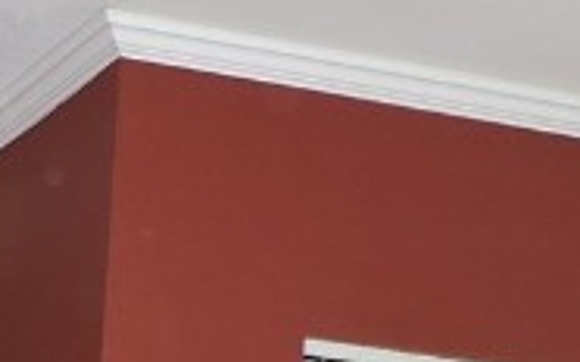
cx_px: -225
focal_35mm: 140
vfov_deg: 7.9
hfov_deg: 14.2
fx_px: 2212
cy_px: 1117
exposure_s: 1/30
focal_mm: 4.3
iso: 200
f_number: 3
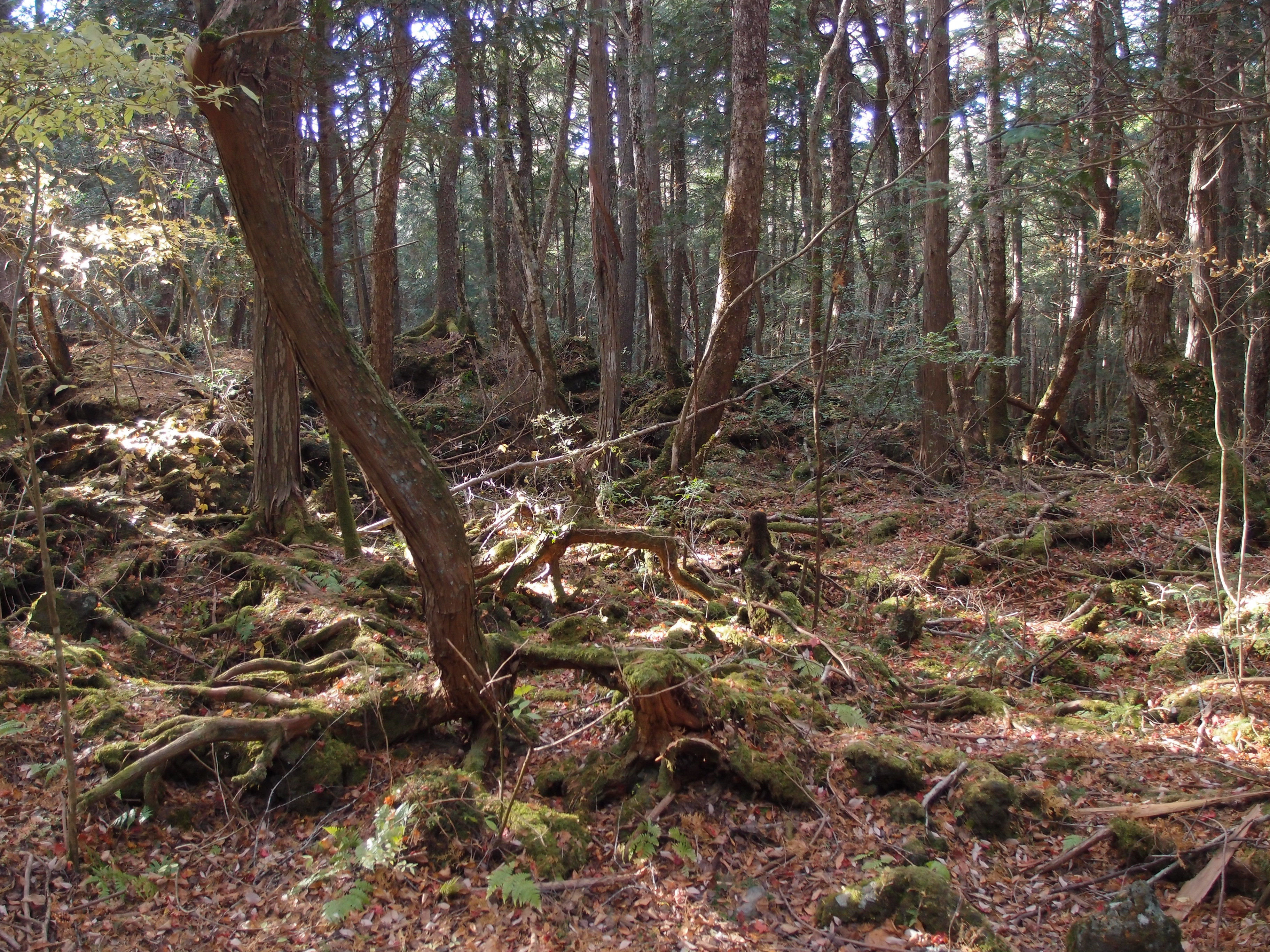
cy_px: 476
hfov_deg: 63.4
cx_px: 635
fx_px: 1027
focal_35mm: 28
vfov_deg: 49.7
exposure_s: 1/60
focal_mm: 6
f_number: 1.8
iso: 160
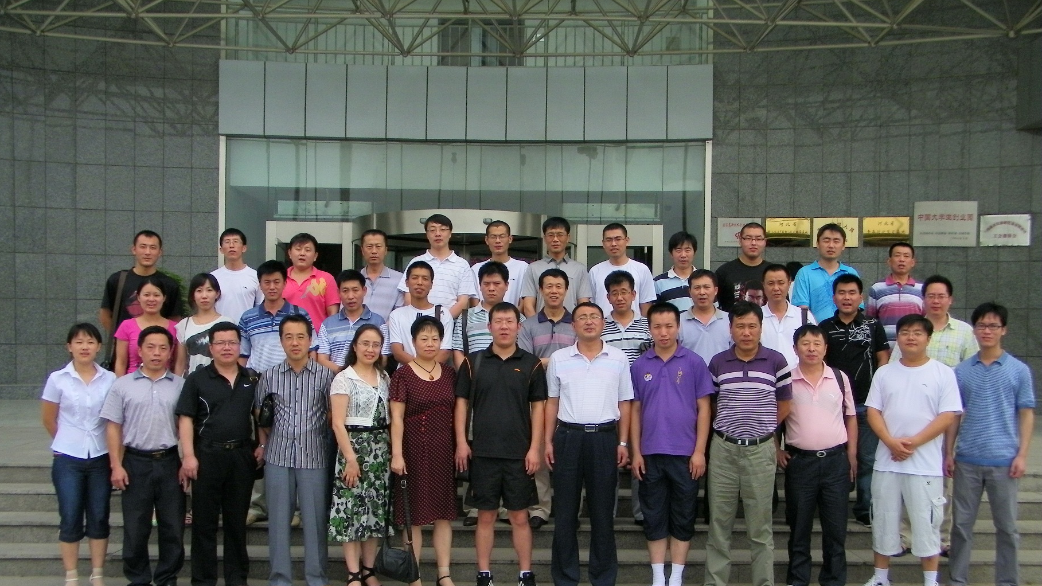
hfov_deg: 56.6
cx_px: 520
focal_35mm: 35
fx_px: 967
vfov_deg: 33.5
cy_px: 370
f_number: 7.2
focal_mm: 5.6
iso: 80
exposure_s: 1/250
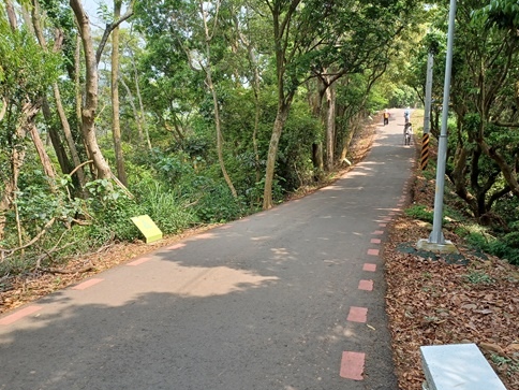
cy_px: 231
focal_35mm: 31
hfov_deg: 58.2
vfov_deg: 45.2
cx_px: 285
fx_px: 465
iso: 50
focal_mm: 4.6
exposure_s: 1/119
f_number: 1.8
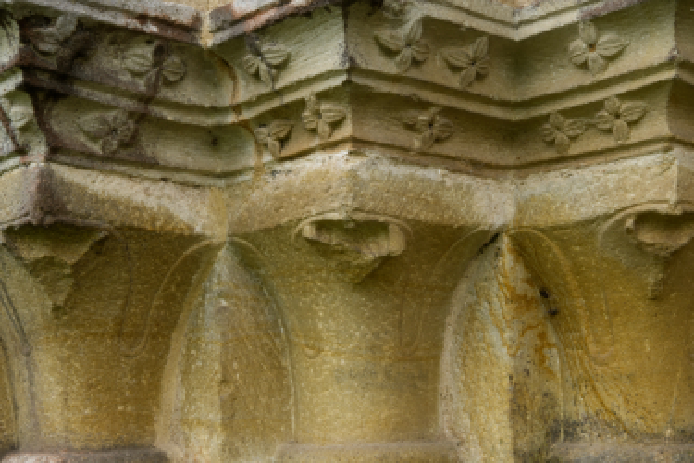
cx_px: 374
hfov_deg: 35.6
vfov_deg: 24.2
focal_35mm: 56
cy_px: 276
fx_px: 1079
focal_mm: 30
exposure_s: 1/60
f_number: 7.1
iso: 100
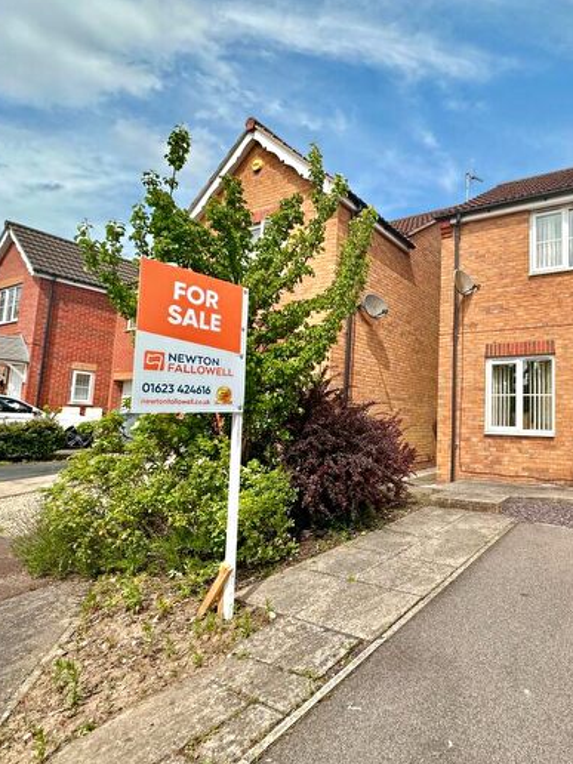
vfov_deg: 84.7
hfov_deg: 64.7
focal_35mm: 19
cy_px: 380
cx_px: 428
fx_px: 419
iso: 50
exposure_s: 1/1221
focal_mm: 2.22
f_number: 2.2
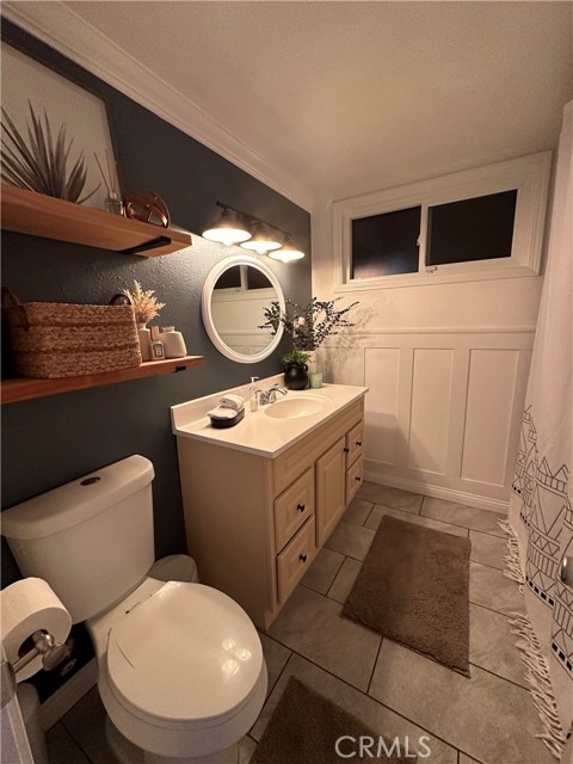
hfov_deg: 85.7
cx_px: 286
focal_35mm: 14
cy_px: 382
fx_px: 309
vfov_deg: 102.1
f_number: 2.2
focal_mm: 2.22
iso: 320
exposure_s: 1/60
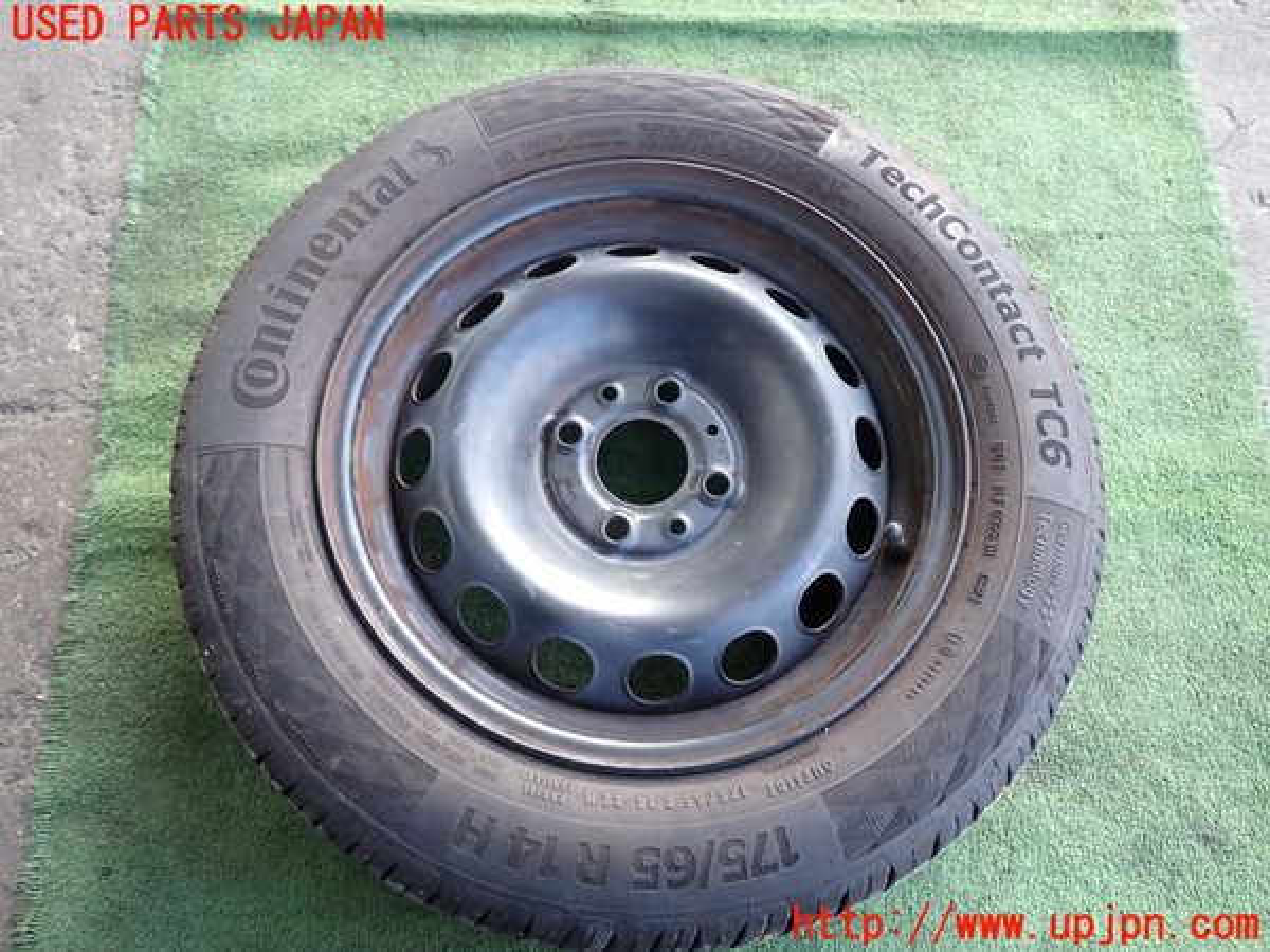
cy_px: 476
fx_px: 1101
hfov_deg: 60.0
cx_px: 635
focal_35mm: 30
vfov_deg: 46.8
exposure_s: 1/100
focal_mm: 5.4
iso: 200
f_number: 2.3
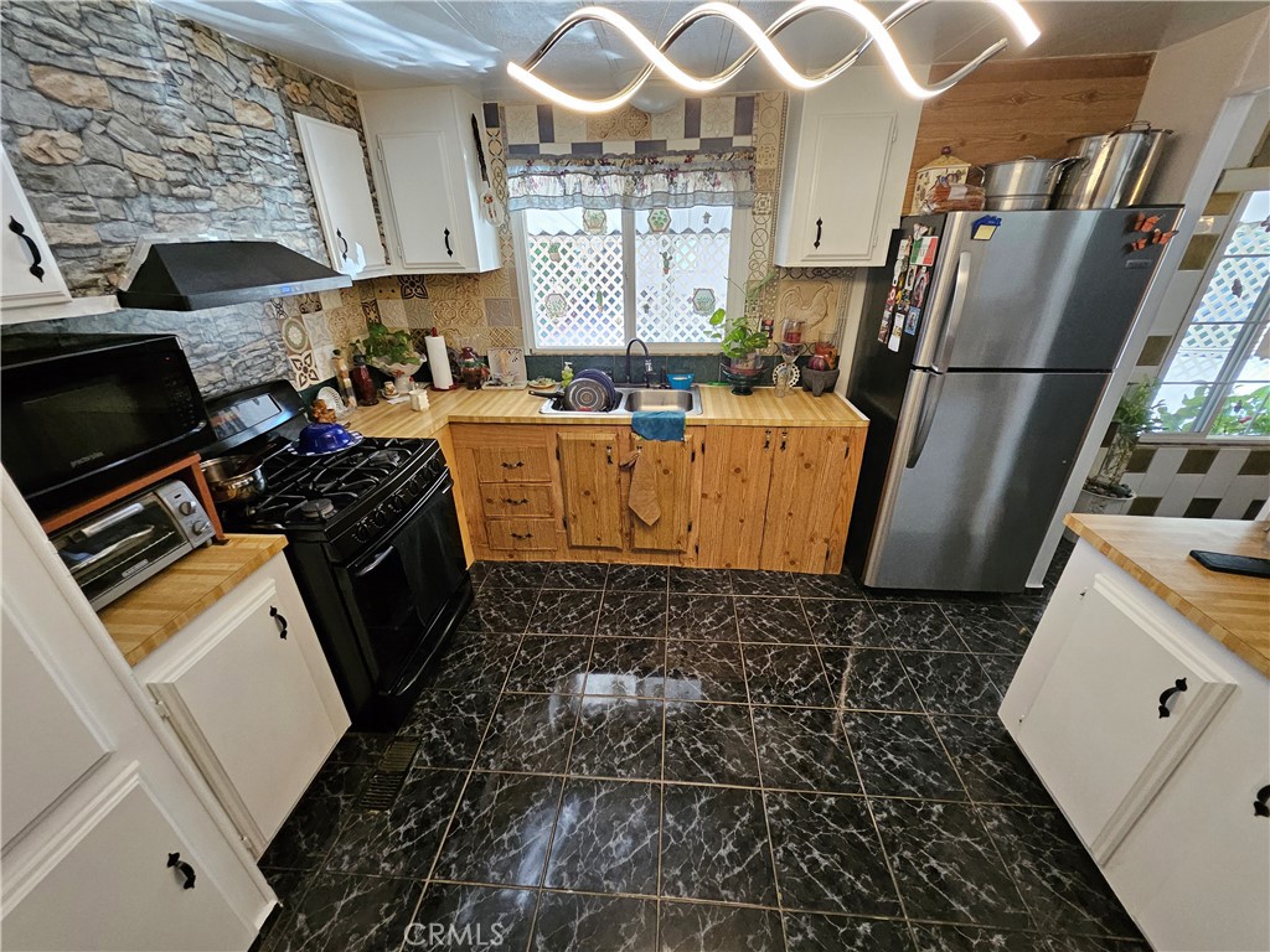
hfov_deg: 106.2
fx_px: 477
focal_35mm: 13
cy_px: 476
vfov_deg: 89.9
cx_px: 635
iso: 250
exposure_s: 1/60
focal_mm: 1.74
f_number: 2.2
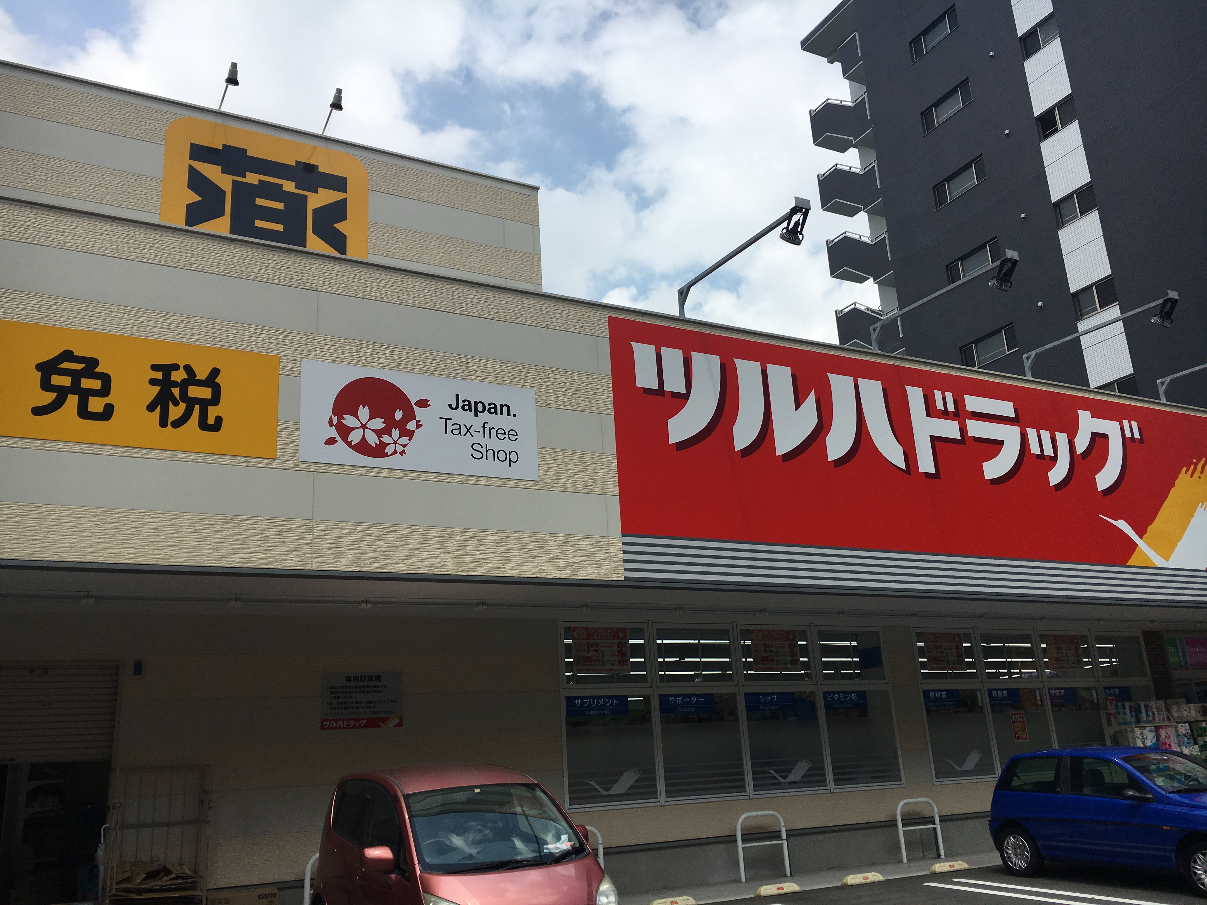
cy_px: 452
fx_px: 1011
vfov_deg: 48.2
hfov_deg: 61.7
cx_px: 604
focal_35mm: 29
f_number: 2.2
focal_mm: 4.15
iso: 25
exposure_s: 1/2481
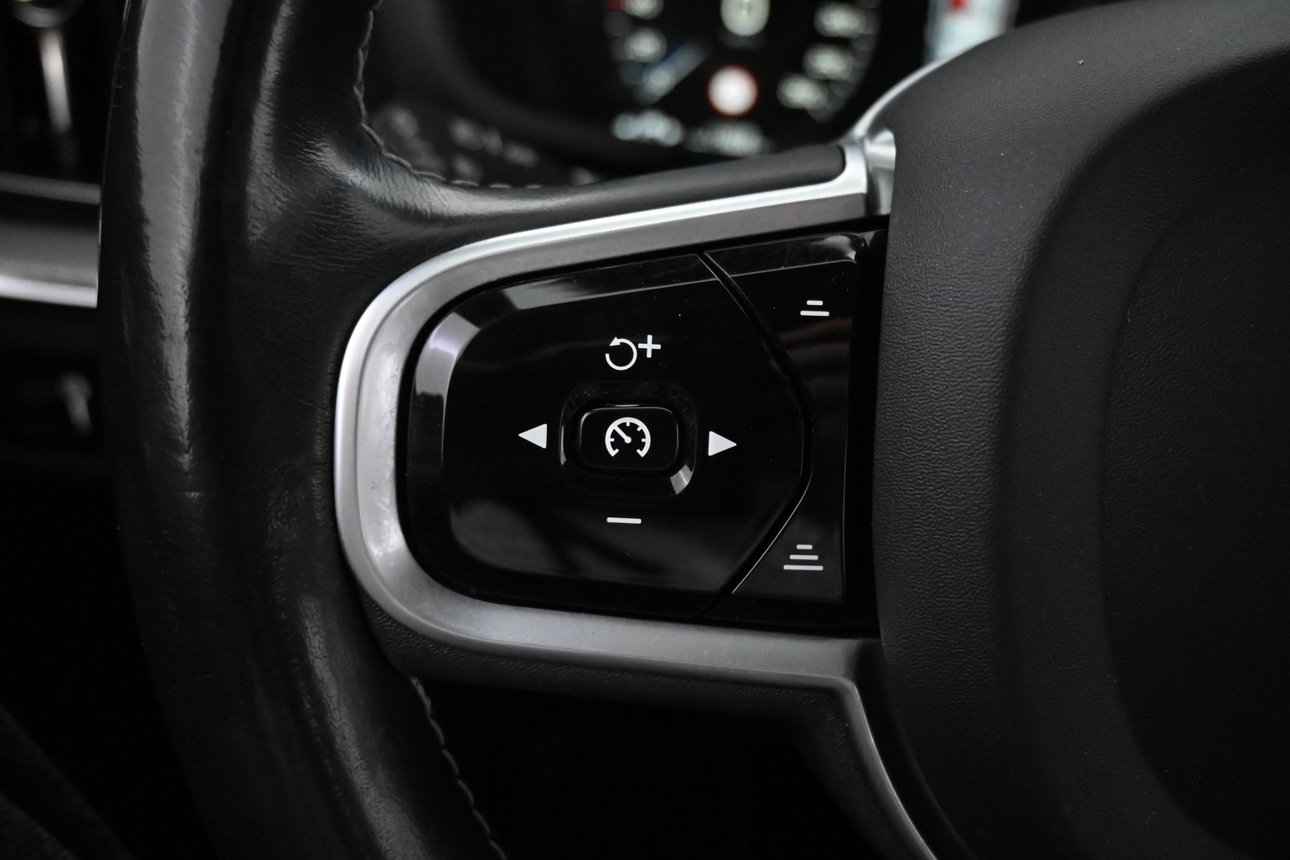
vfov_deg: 40.0
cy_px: 430
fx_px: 1182
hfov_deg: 57.2
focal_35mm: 33
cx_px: 645
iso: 5600
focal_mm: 22
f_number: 4
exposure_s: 1/40
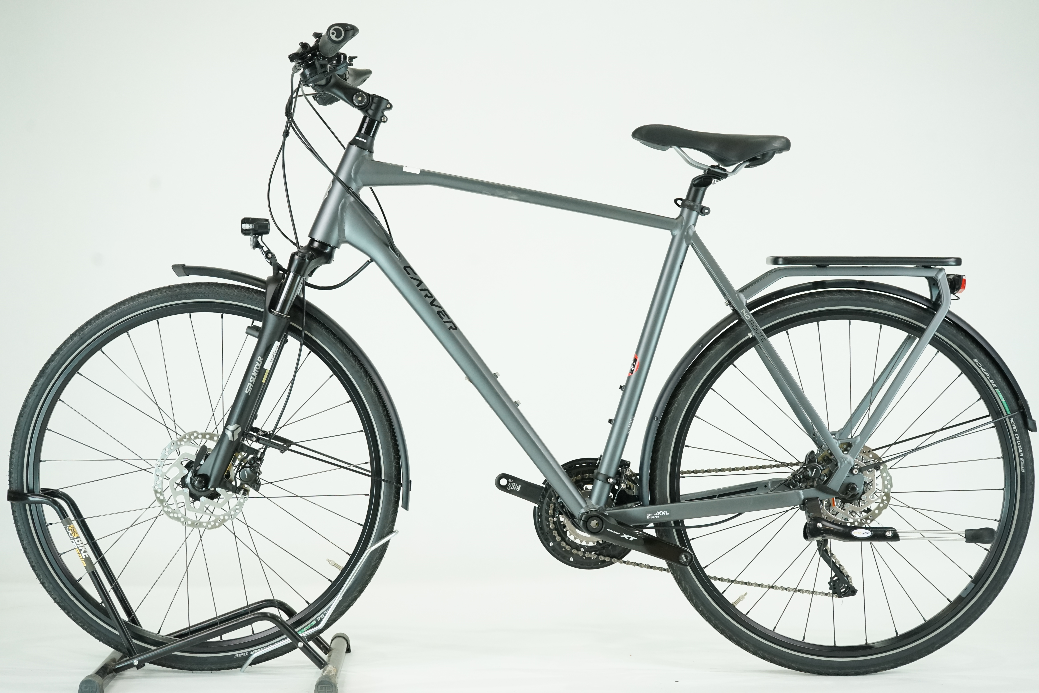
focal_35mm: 56
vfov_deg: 24.2
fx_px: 1616
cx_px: 520
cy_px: 346
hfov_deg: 35.6
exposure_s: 1/200
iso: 2500
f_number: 6.3
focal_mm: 56
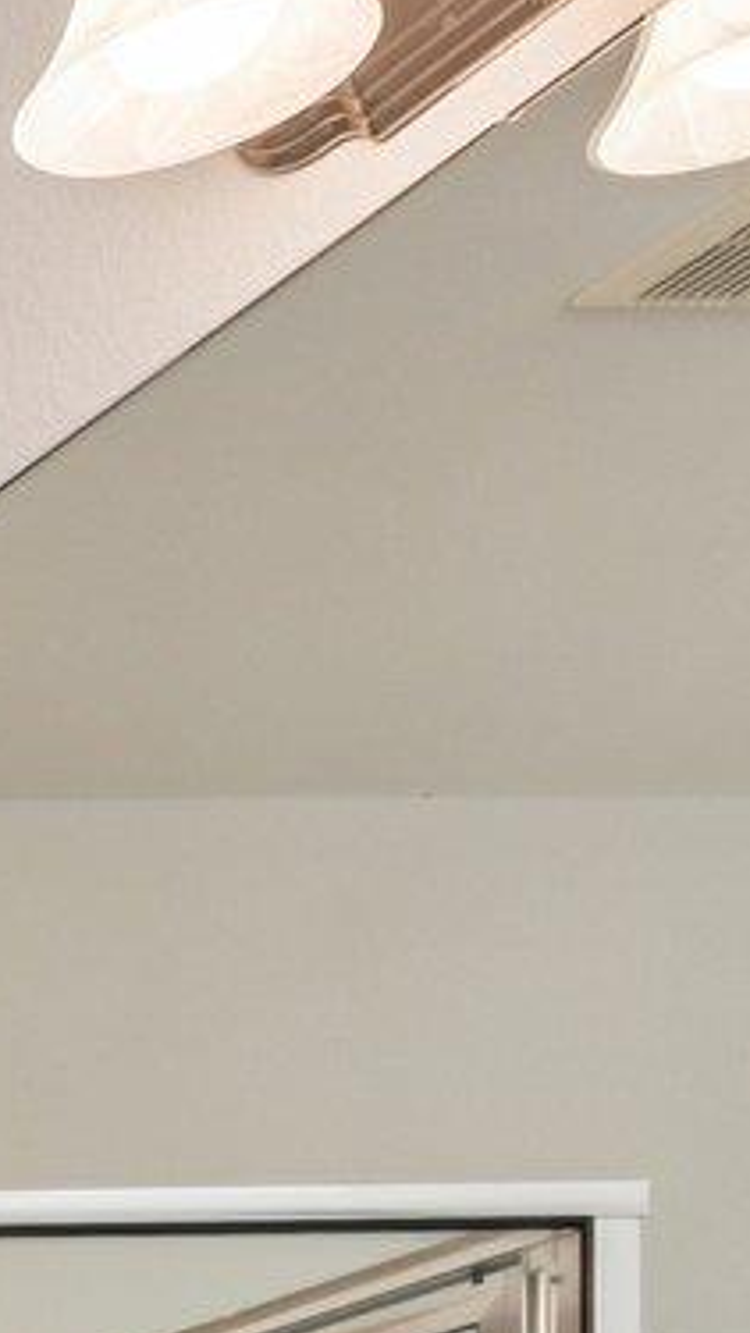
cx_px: -2321
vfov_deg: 21.4
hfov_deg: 8.0
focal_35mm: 80
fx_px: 2828
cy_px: 2103
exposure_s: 1/20
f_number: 8
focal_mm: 14
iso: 100
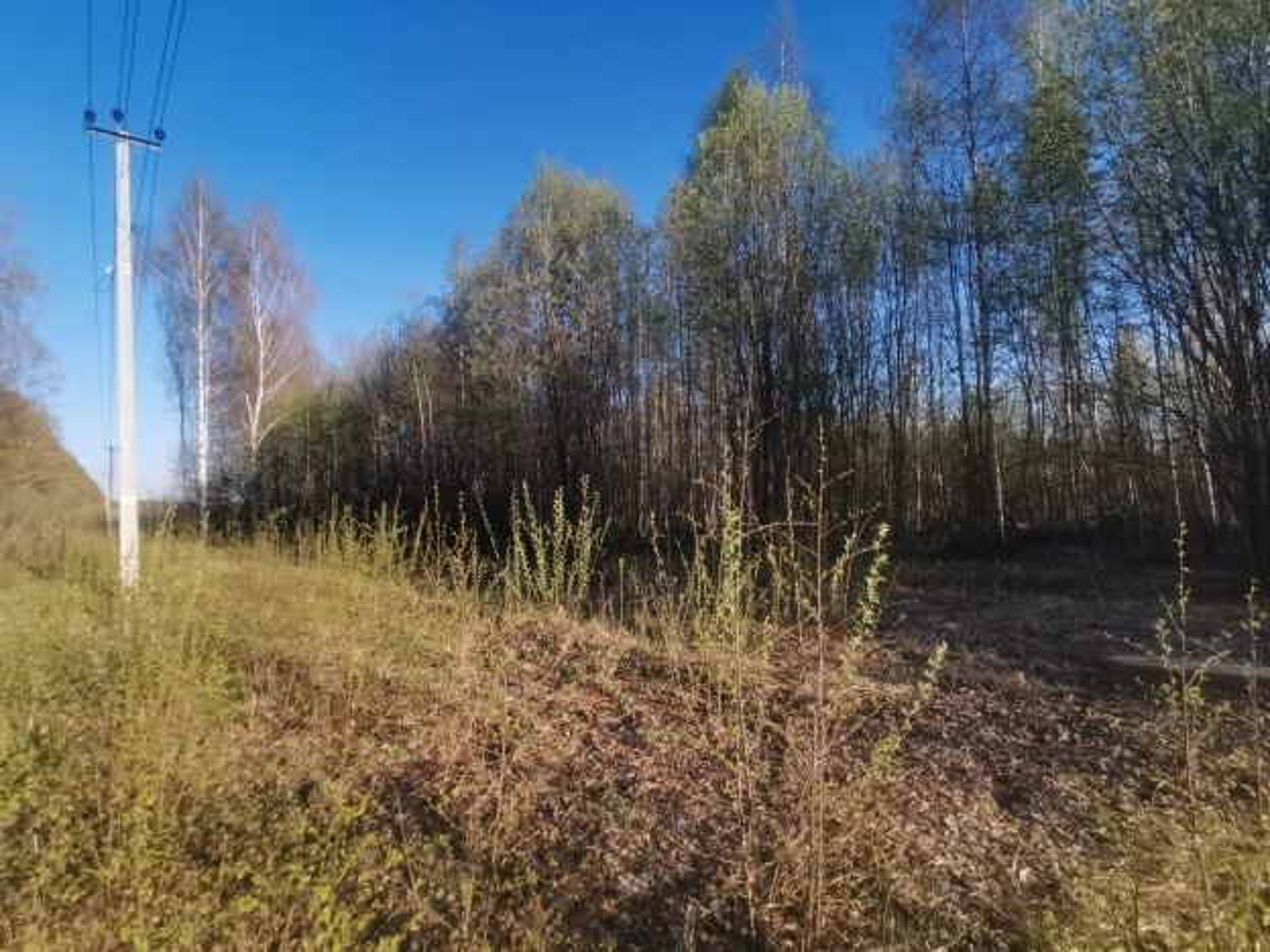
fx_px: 624
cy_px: 476
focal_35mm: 17
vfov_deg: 74.7
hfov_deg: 91.0
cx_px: 635
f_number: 2.2
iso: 50
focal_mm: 2.23
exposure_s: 1/762
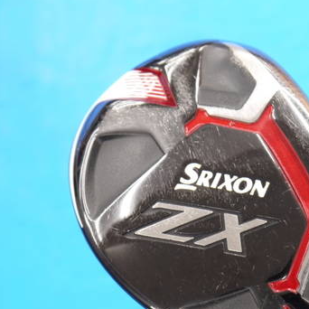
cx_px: 257
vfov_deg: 12.5
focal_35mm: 139
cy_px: 213
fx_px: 1404
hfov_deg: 12.5
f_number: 5.6
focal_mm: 42
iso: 800
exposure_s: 1/50
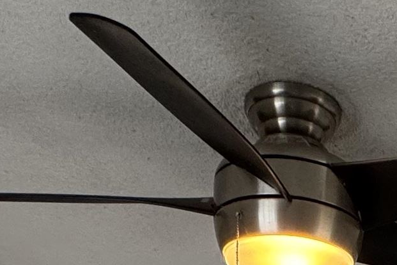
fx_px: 794
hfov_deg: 26.9
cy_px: 675
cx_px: 373
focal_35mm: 72
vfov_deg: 13.1
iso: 200
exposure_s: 1/120
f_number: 2.2
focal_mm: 2.22
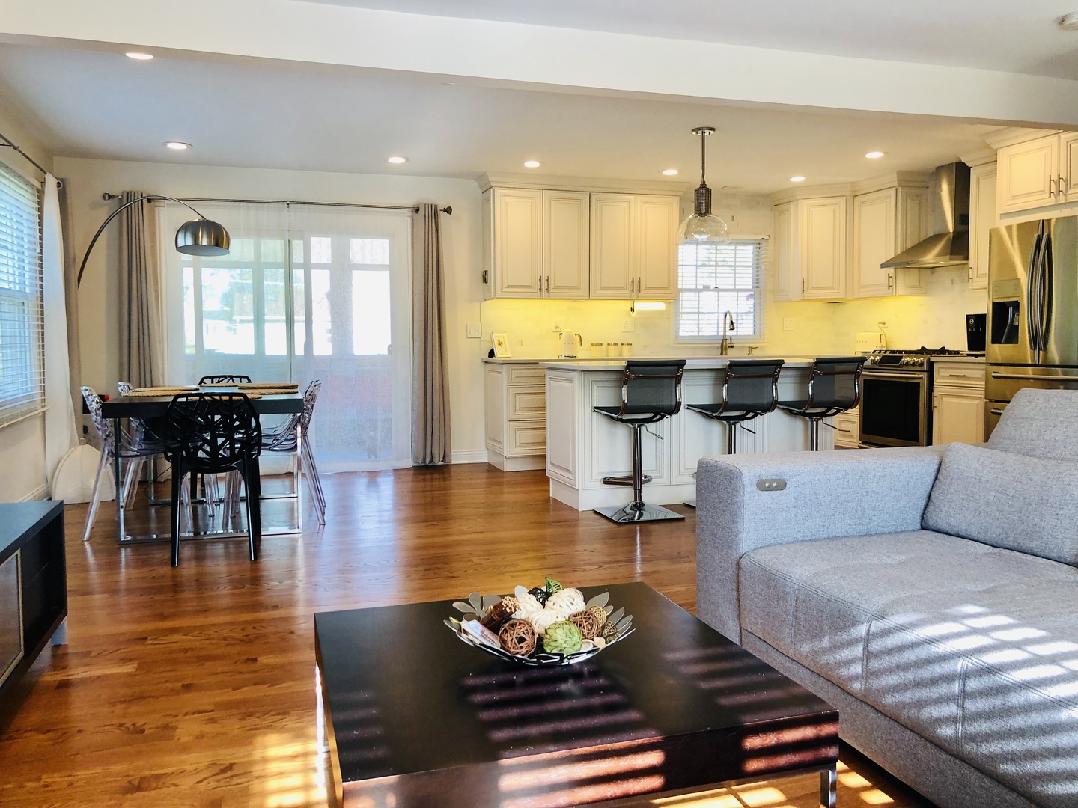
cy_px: 404
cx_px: 539
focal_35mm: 28
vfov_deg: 49.7
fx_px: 872
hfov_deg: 63.4
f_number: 1.8
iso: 20
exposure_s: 1/40
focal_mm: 4
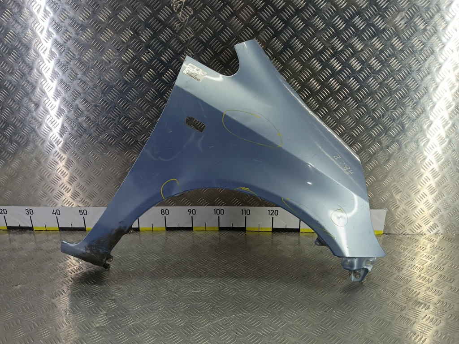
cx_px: 230
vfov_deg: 58.9
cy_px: 172
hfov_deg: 73.9
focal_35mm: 23
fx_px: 305
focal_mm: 4.11
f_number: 1.6
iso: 153
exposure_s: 1/100
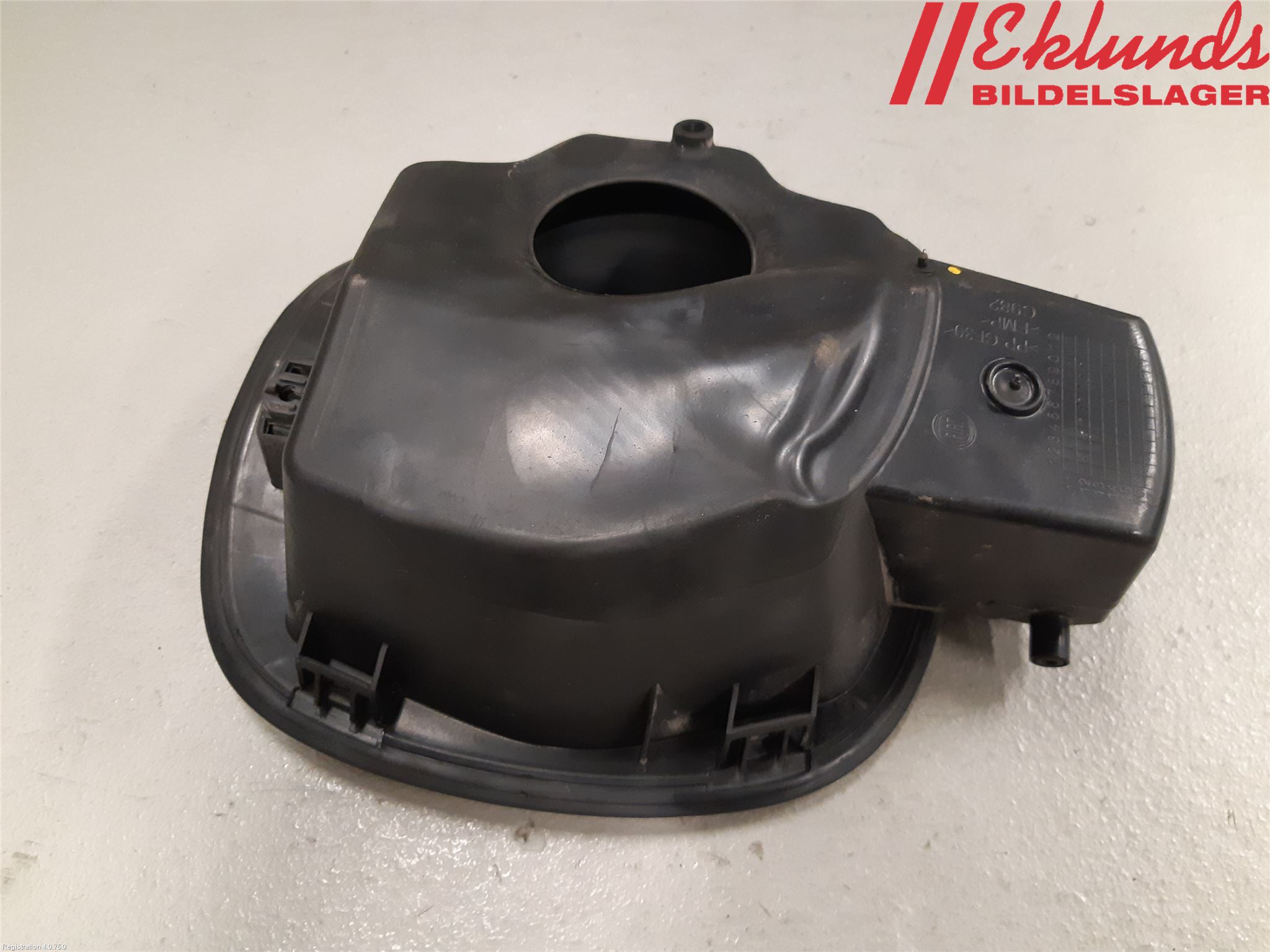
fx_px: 954
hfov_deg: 67.3
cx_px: 635
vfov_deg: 53.1
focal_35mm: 26
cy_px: 476
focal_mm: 3.93
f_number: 1.7
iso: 320
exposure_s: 1/50
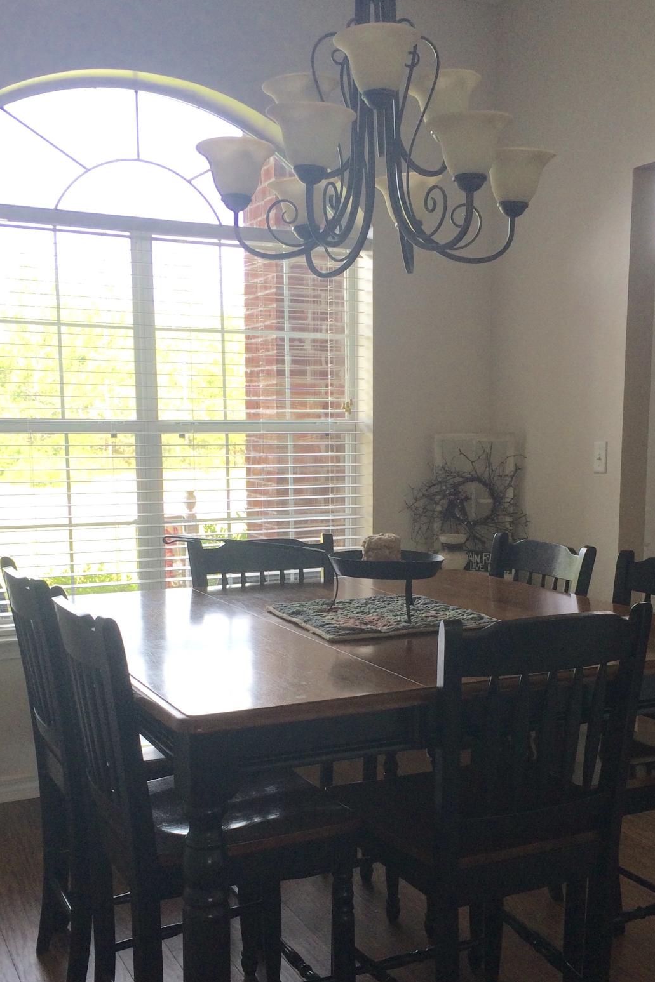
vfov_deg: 49.2
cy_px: 594
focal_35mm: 39
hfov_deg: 34.2
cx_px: 364
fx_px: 1065
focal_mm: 4.15
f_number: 2.2
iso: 50
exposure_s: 1/120
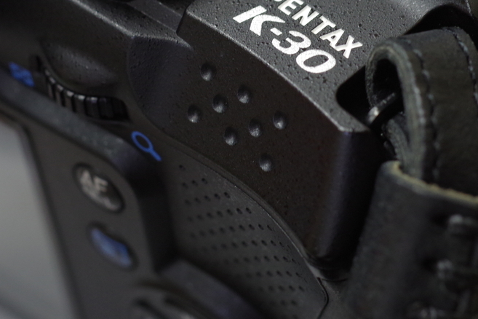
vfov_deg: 14.2
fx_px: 1273
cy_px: 51
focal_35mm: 96
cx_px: 280
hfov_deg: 21.2
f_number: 5.6
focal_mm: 35
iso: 800
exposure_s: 1/15
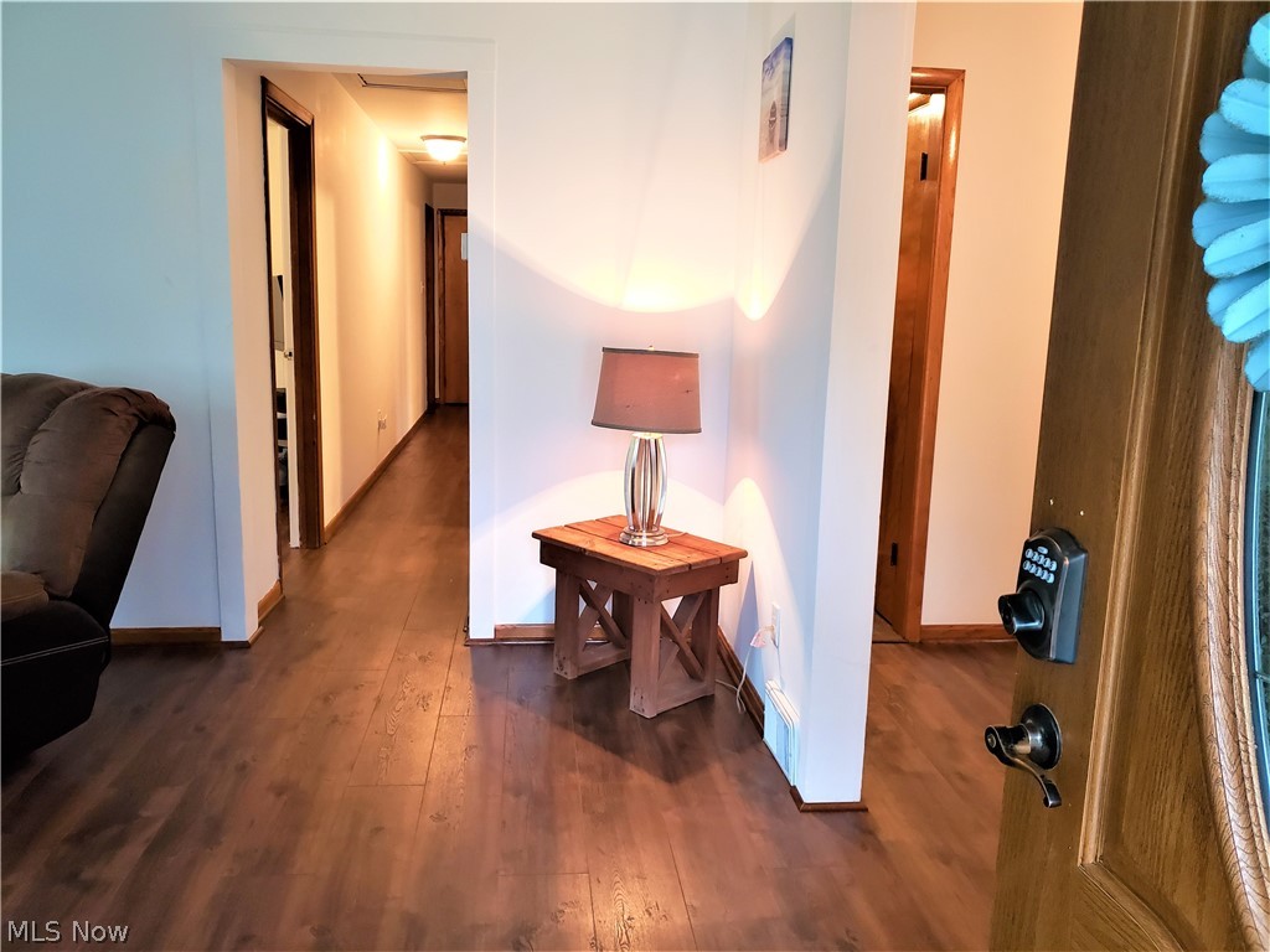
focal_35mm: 26
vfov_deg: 53.1
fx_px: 954
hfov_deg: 67.3
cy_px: 476
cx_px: 635
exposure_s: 1/60
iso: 320
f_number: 1.5
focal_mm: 4.3
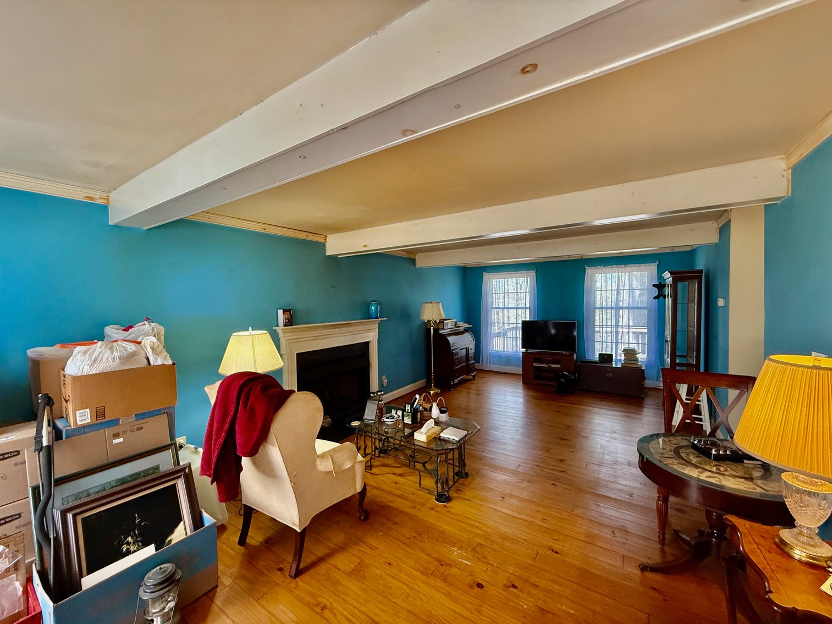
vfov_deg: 85.7
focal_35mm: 14
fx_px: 337
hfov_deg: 102.1
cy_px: 312
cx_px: 416
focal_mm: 2.22
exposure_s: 1/74
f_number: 2.2
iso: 320
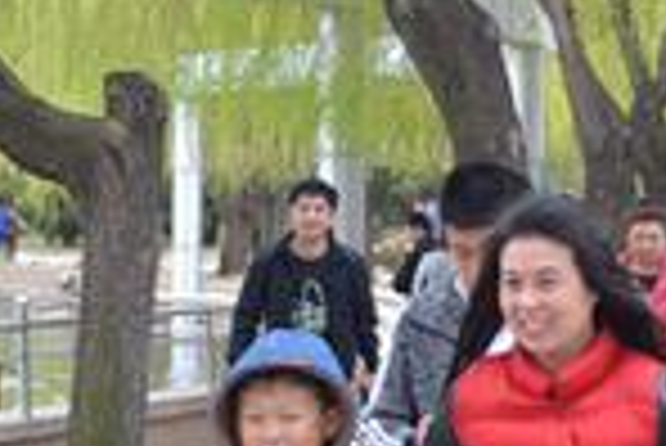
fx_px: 3592
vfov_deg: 7.1
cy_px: 72
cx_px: 963
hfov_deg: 10.3
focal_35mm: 194
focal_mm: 30
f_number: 5.6
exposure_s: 1/125
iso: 400
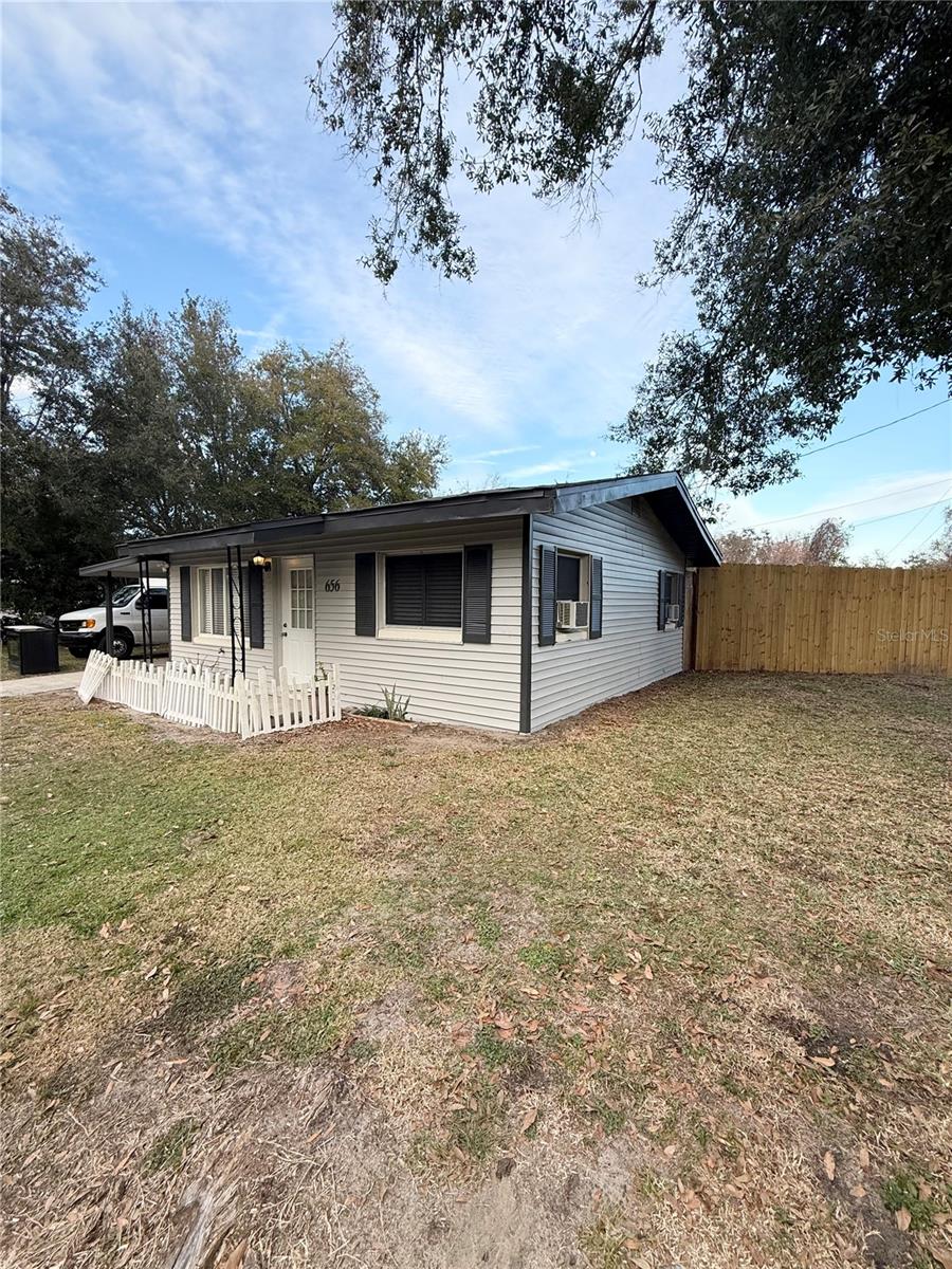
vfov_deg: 102.1
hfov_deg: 85.7
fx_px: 513
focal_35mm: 14
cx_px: 476
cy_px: 634
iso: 50
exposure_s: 1/381
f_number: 2.2
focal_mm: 2.22
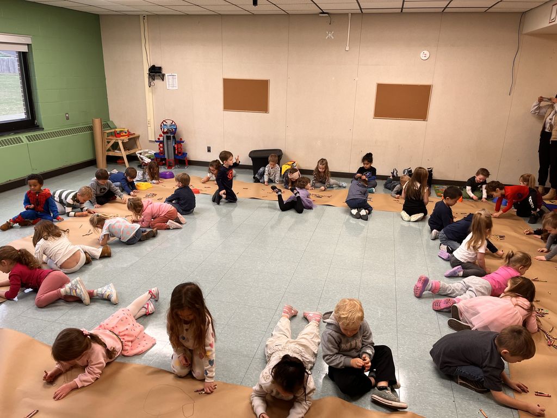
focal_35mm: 26
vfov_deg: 53.1
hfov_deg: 67.3
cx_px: 278
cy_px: 209
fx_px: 418
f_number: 1.6
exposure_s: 1/61
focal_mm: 5.1
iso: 64
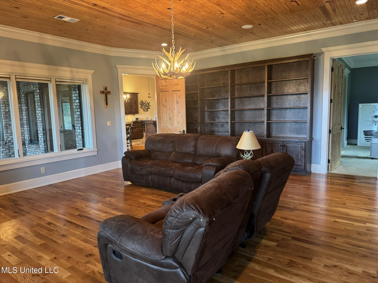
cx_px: 189
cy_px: 142
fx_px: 262
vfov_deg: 56.8
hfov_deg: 71.6
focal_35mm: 24
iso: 320
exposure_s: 1/60
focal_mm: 6.76
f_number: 1.78
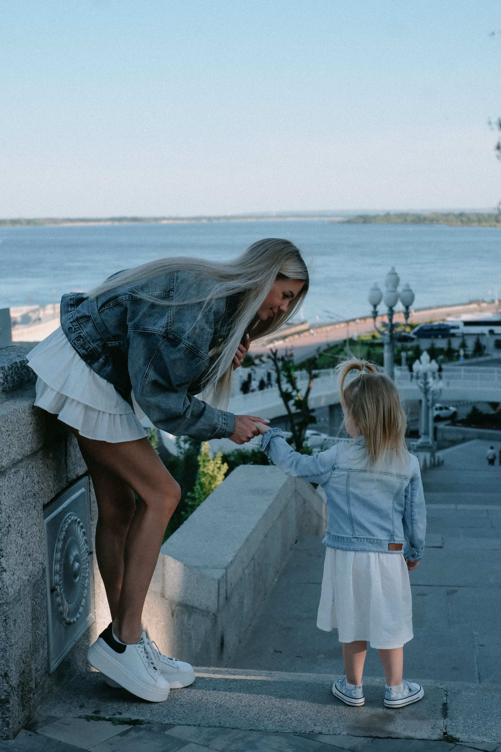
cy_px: 376
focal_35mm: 53
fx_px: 1106
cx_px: 250
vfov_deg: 37.5
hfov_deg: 25.5
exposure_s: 1/400
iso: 400
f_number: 7.1
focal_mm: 35
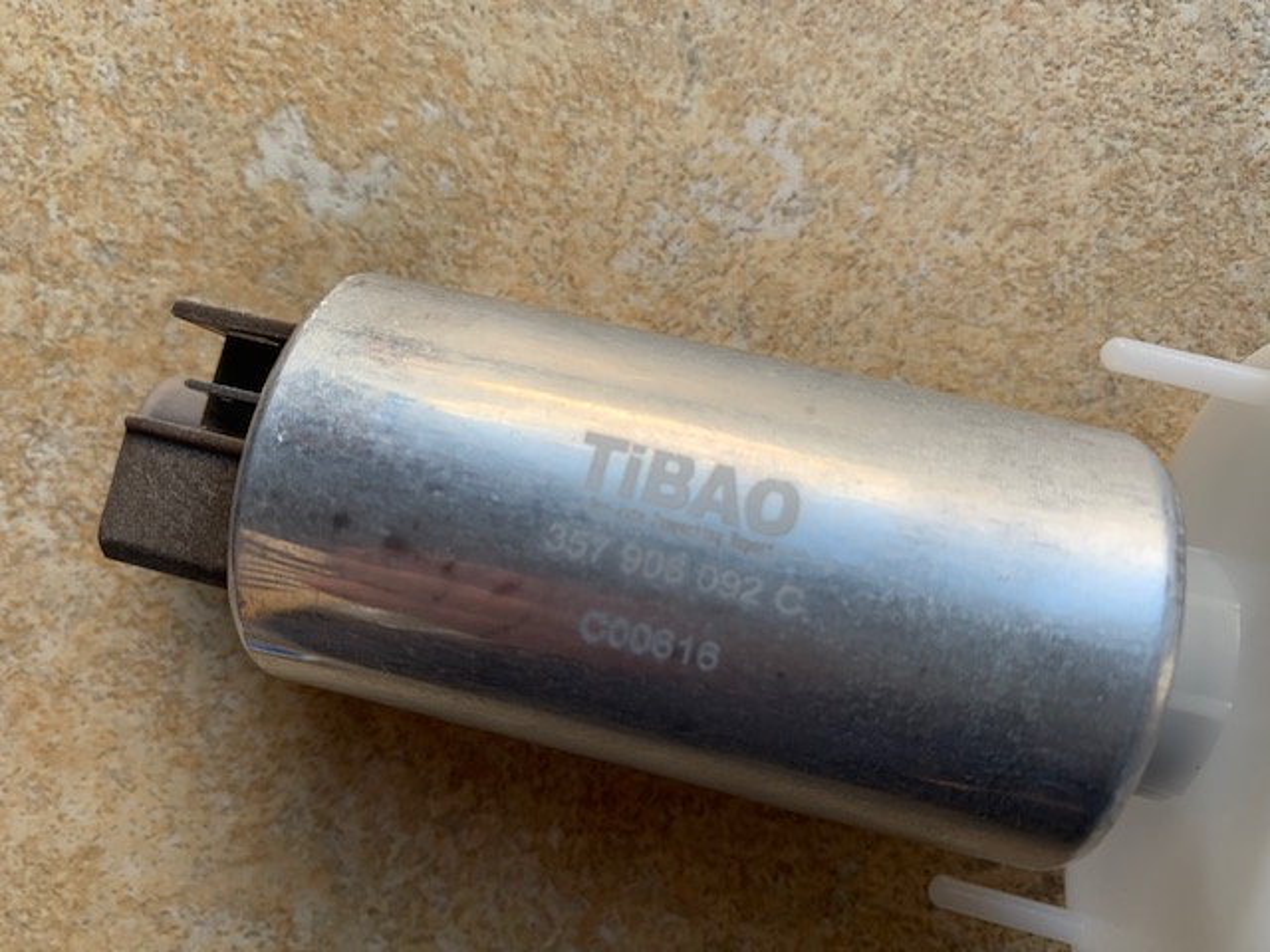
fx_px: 954
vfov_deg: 53.1
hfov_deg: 67.3
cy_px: 476
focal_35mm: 26
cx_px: 635
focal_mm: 4.25
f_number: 1.8
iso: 32
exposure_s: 1/122
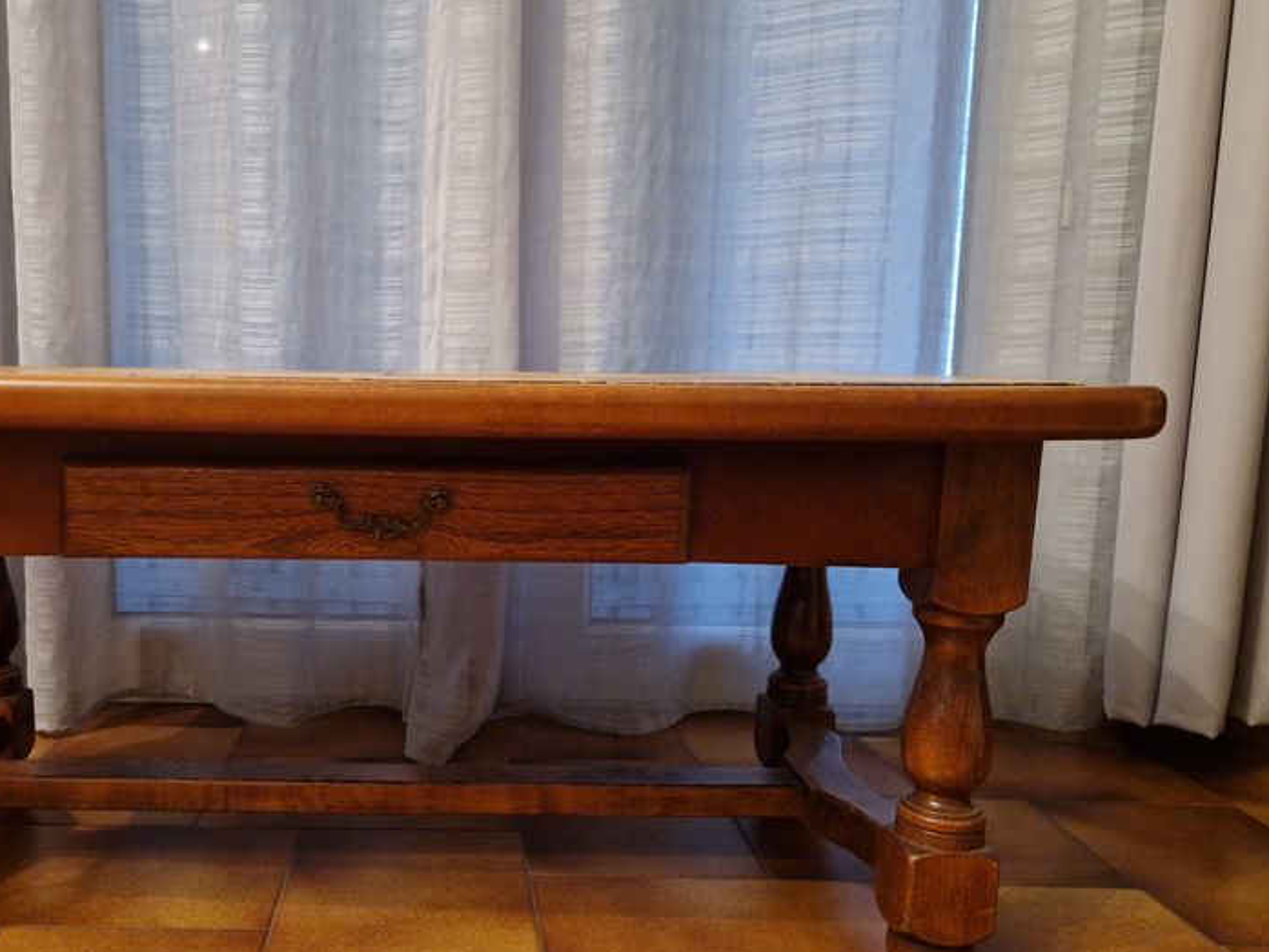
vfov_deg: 42.9
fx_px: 1210
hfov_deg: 54.2
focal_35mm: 33
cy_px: 522
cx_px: 424
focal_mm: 5.4
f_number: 1.8
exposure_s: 1/25
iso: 800
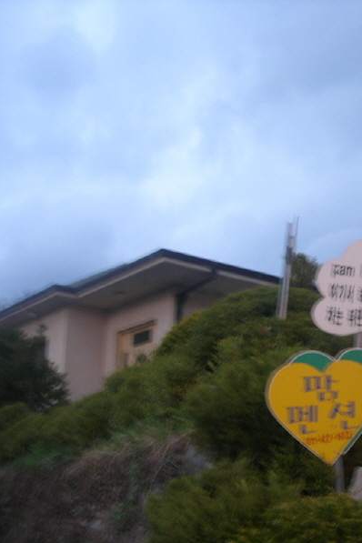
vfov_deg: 37.5
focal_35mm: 53
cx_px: 347
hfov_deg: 24.5
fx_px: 799
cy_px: 272
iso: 64
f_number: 2.8
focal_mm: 7.8
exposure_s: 1/4.6
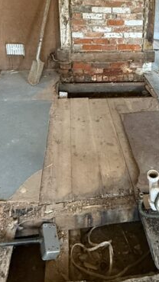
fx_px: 247
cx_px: 114
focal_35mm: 33
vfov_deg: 53.1
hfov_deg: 35.0
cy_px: 35
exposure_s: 1/60
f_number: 2.2
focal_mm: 2.22
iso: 500
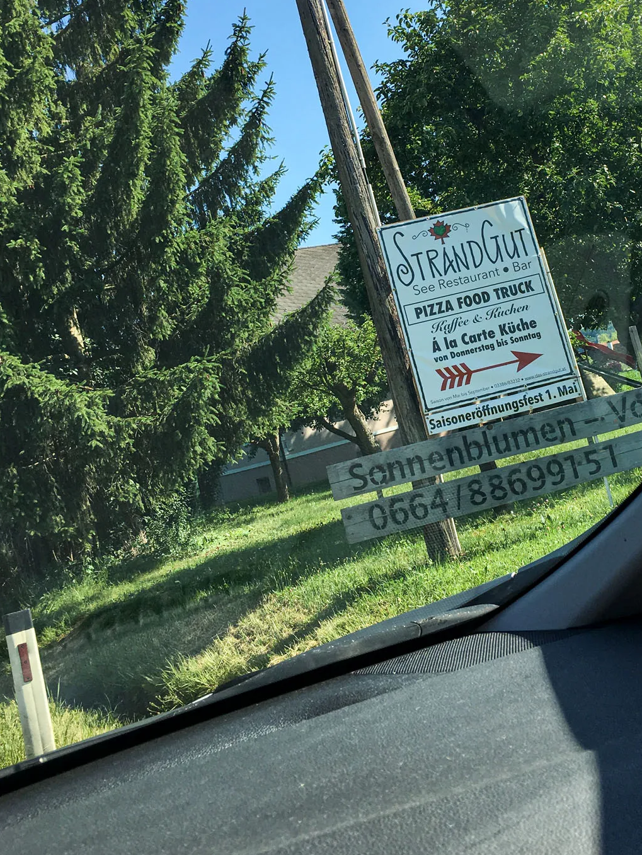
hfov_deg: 34.9
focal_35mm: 41
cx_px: 422
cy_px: 285
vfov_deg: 45.1
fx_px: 1014
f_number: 2.2
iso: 25
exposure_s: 1/550
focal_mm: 4.15
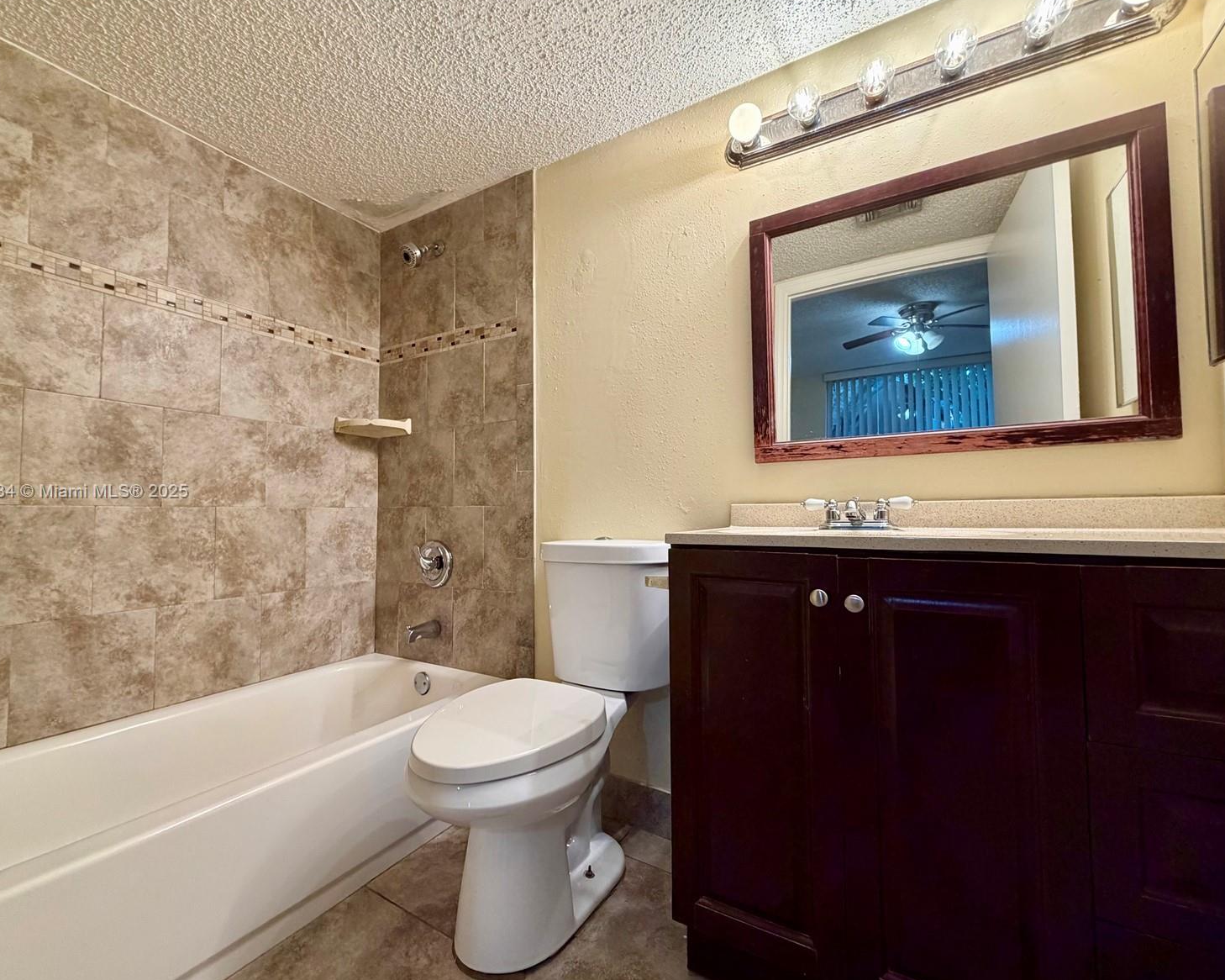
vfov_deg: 84.0
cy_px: 493
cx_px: 591
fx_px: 544
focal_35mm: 15
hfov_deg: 96.8
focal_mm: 2.22
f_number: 2.2
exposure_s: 1/120
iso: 250
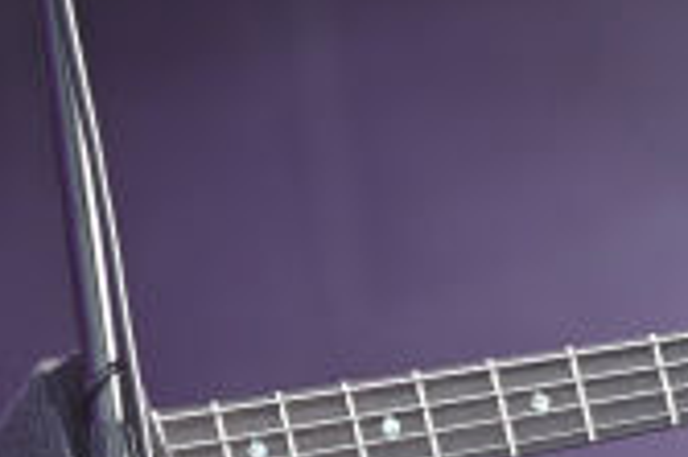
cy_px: -290
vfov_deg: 1.1
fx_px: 23464
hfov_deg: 1.7
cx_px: 293
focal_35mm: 1229
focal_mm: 200
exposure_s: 1/200
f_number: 7.1
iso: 560
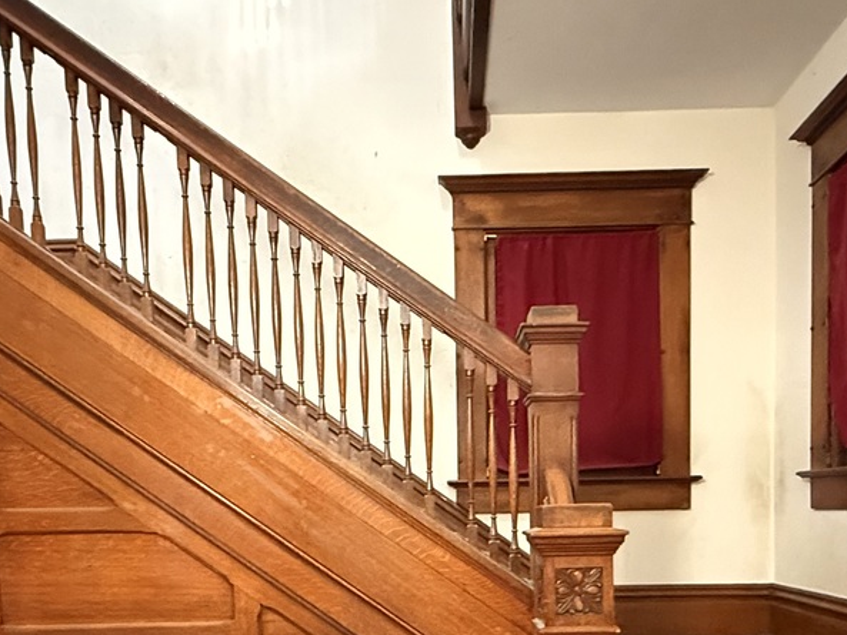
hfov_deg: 53.9
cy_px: 564
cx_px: 434
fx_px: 832
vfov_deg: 39.0
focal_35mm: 34
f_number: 2.2
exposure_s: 1/40
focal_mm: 2.22
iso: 1250
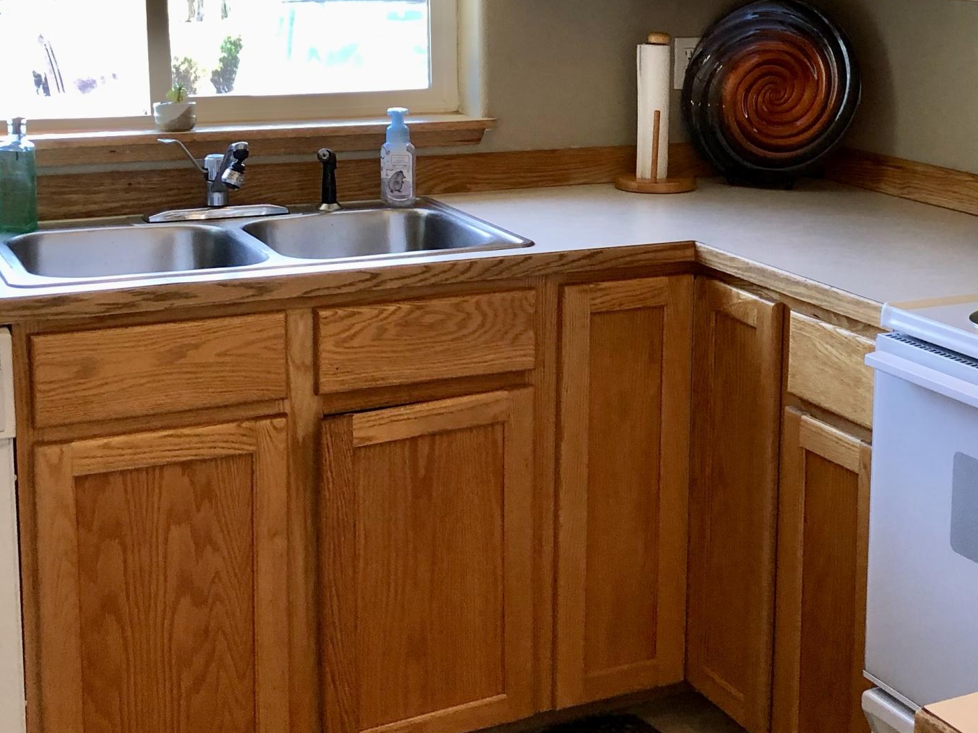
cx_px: 660
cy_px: 197
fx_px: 1695
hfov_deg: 31.9
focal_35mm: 60
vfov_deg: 24.2
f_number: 1.8
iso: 32
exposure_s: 1/30
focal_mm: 3.99
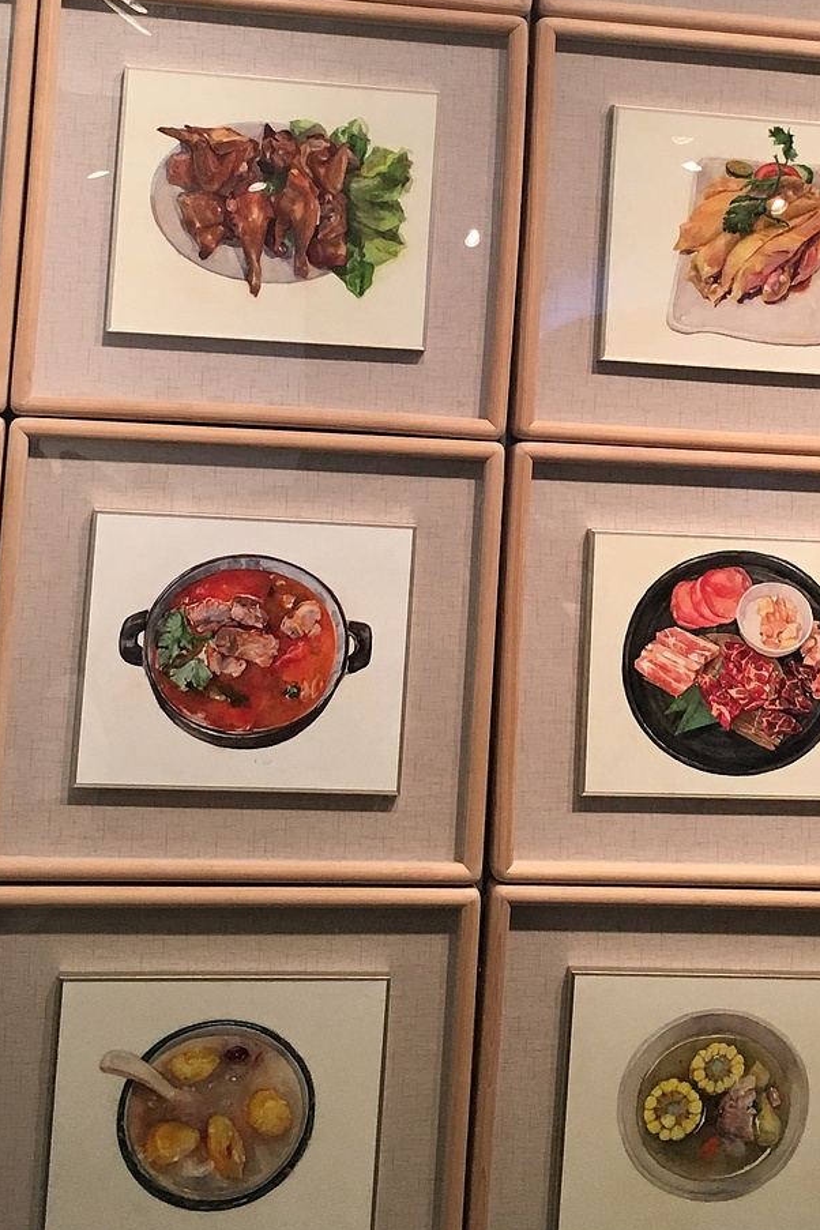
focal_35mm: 57
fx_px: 1947
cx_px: 518
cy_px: 295
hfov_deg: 23.7
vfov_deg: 34.3
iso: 64
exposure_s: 1/33
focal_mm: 4.15
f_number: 2.2
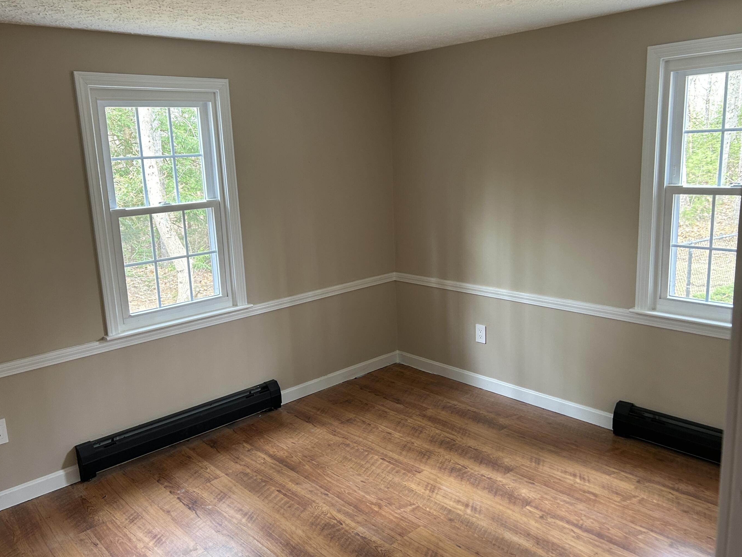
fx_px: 622
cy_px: 271
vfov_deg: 48.2
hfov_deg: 61.7
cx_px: 359
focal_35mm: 29
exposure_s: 1/60
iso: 125
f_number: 1.5
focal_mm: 5.7
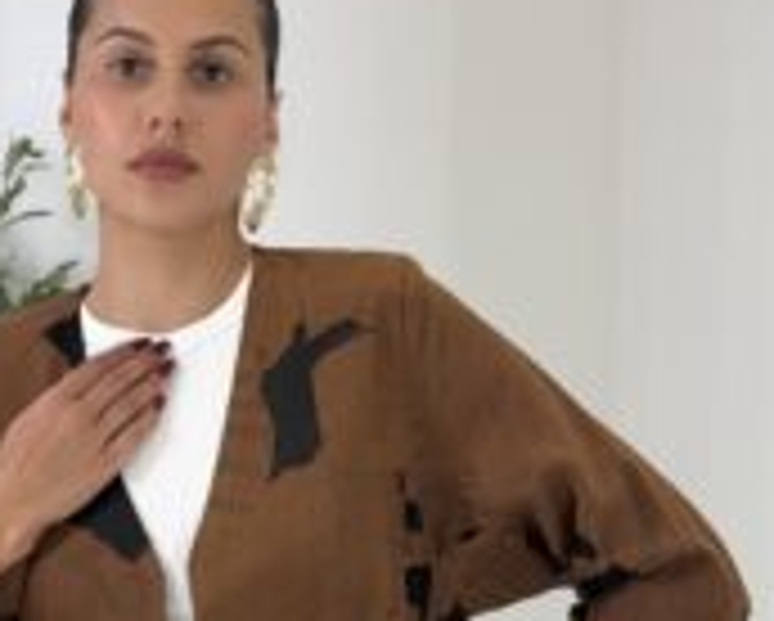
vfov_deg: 13.8
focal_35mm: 109
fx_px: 2500
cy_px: 693
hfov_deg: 17.5
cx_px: 162
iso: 64
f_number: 1.78
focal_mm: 6.76
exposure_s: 1/392
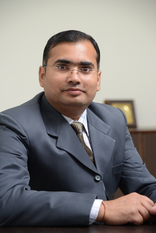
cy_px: 116
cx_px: 78
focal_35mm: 110
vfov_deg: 18.6
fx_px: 714
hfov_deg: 12.5
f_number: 5
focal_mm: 110
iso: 250
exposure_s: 1/60
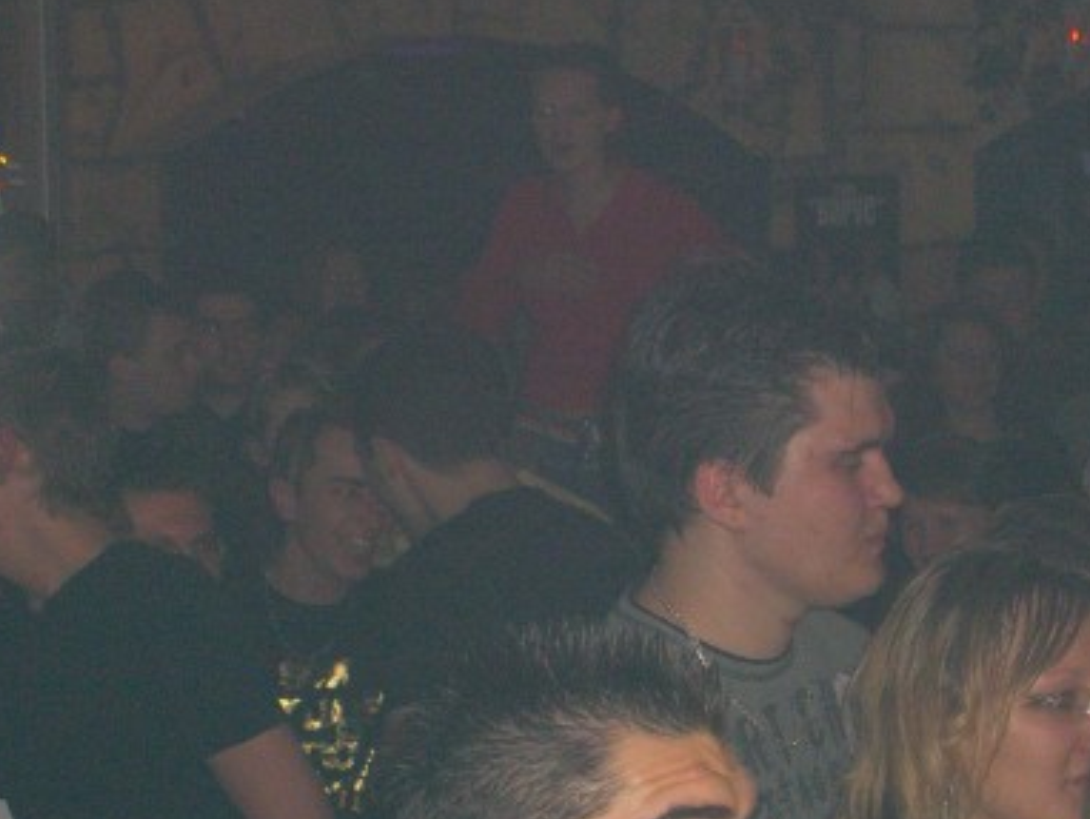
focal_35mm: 179
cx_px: 642
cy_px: 442
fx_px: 5640
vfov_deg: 8.3
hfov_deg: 11.0
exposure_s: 1/60
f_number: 5.1
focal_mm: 23.7
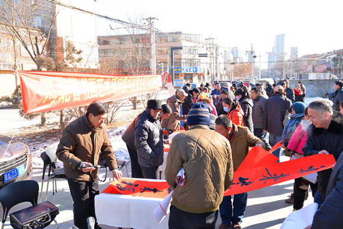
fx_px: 286
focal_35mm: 30
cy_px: 114
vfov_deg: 43.6
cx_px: 172
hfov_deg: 61.9
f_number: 9
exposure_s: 1/320
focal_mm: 30
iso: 1000
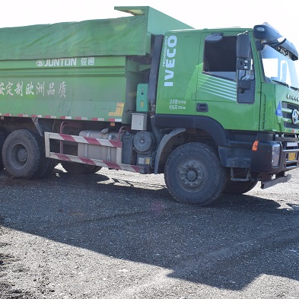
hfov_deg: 34.9
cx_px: 142
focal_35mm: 49
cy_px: 150
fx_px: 475
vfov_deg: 34.9
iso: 400
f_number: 11
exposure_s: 1/400
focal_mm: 25
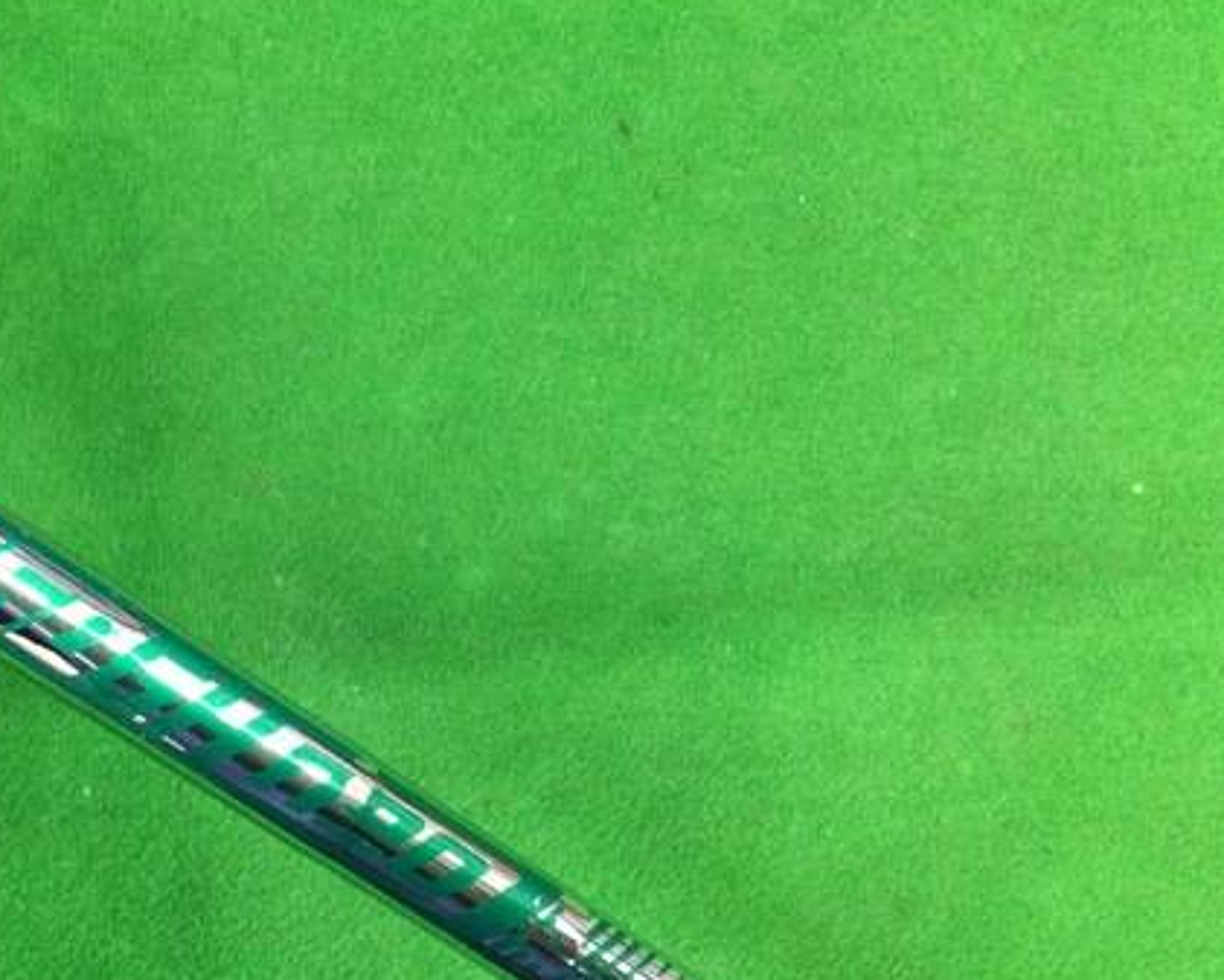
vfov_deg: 32.4
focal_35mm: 46
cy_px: 683
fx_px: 1667
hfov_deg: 39.4
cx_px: 331
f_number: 2.4
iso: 200
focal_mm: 3.3
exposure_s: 1/30
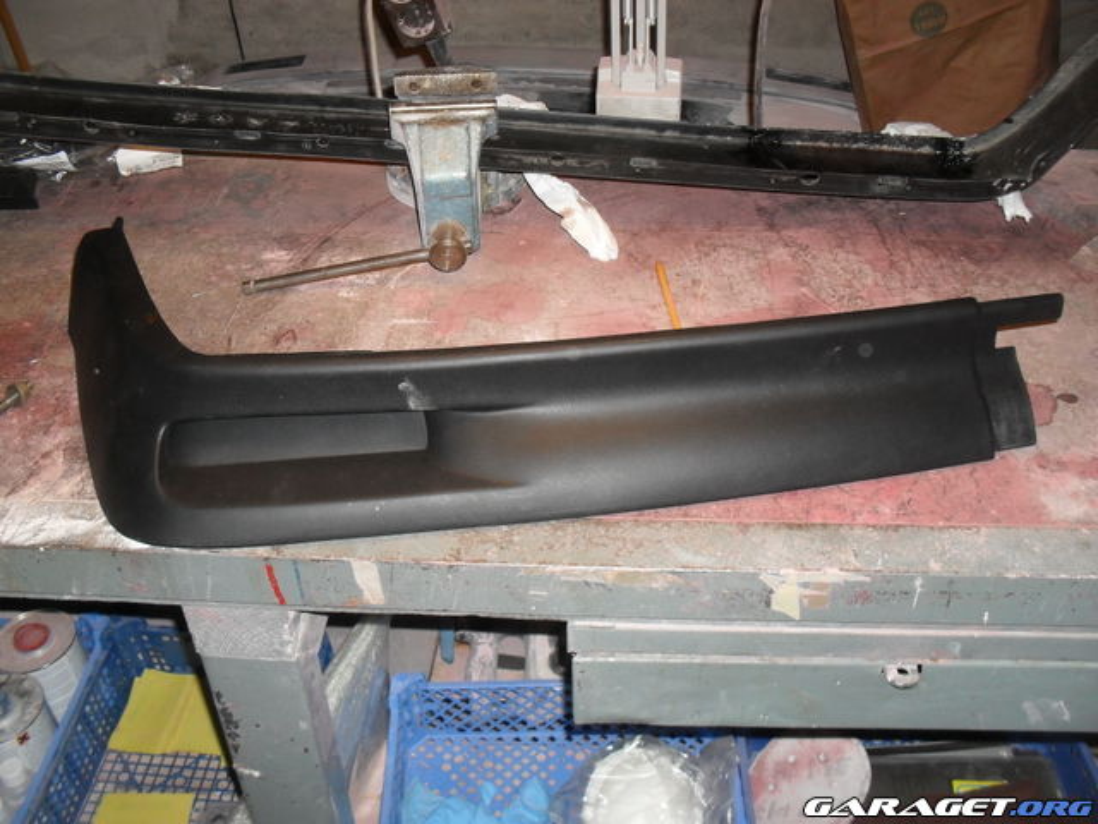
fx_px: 1110
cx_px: 549
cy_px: 412
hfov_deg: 52.6
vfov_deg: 40.7
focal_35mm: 35
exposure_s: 1/45
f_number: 3.2
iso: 200
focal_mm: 6.3
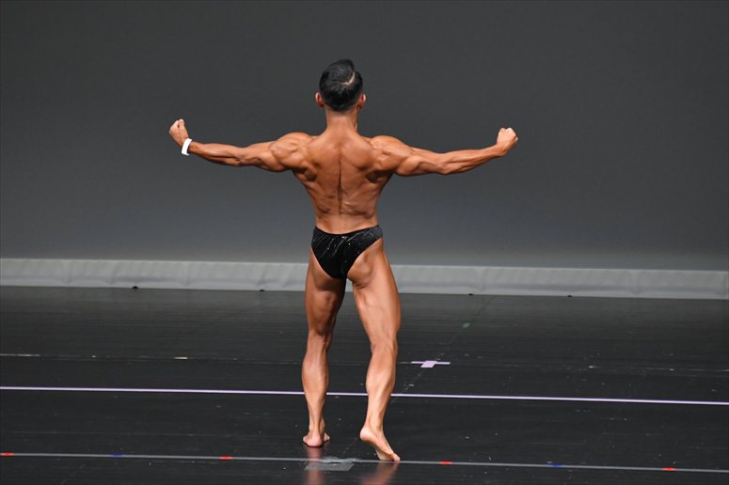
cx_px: 364
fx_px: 7590
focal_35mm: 375
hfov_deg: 5.5
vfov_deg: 3.7
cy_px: 242
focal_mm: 250
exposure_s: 1/400
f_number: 5.6
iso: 4000
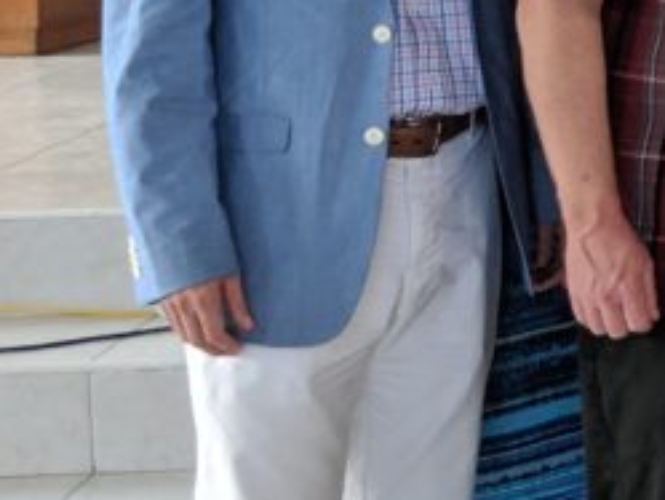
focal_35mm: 111
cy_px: -75
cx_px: 1170
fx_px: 2133
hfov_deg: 15.4
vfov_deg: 13.1
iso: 328
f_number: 1.8
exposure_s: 1/60
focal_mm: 4.44
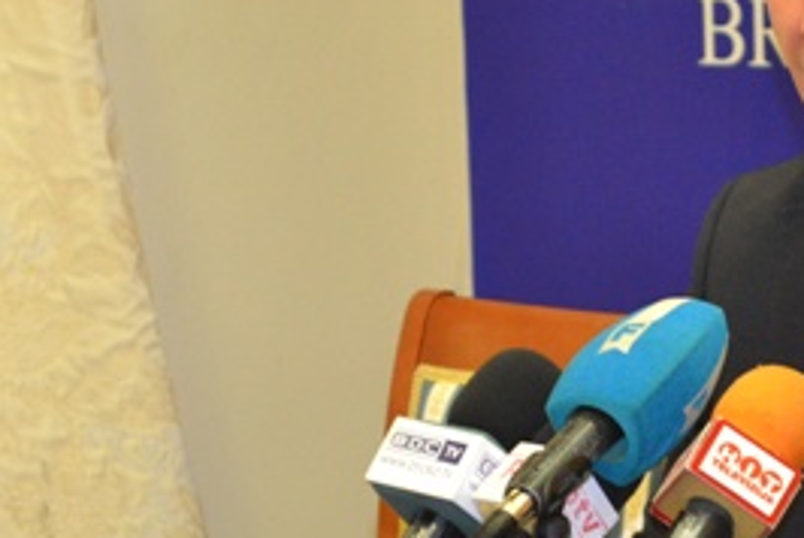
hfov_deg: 10.3
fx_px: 4431
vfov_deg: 6.9
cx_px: 771
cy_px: 298
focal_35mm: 198
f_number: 5.6
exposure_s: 1/60
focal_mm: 55
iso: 1800
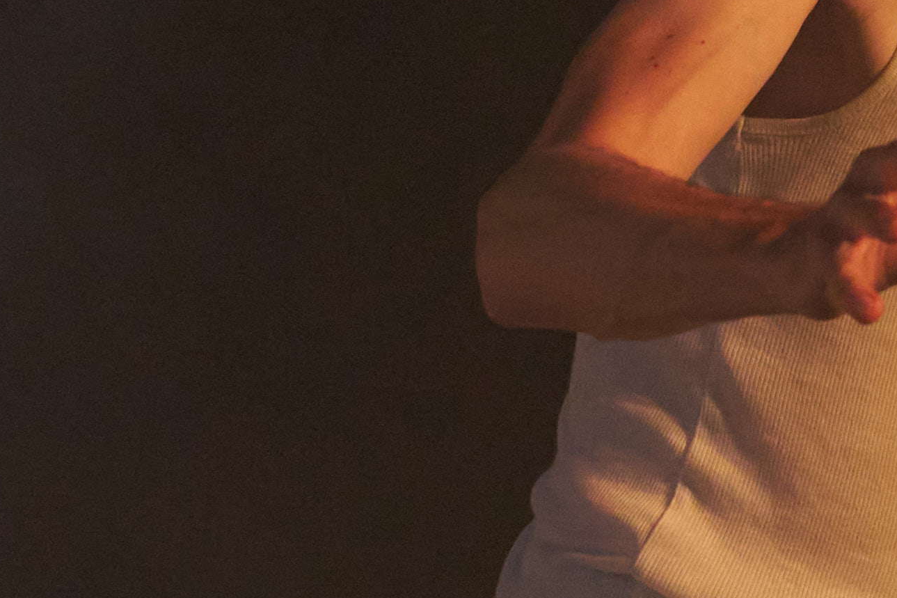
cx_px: 1352
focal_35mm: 496
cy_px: 134
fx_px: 12356
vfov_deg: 2.8
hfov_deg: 4.1
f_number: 2.8
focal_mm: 70
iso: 2500
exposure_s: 1/250
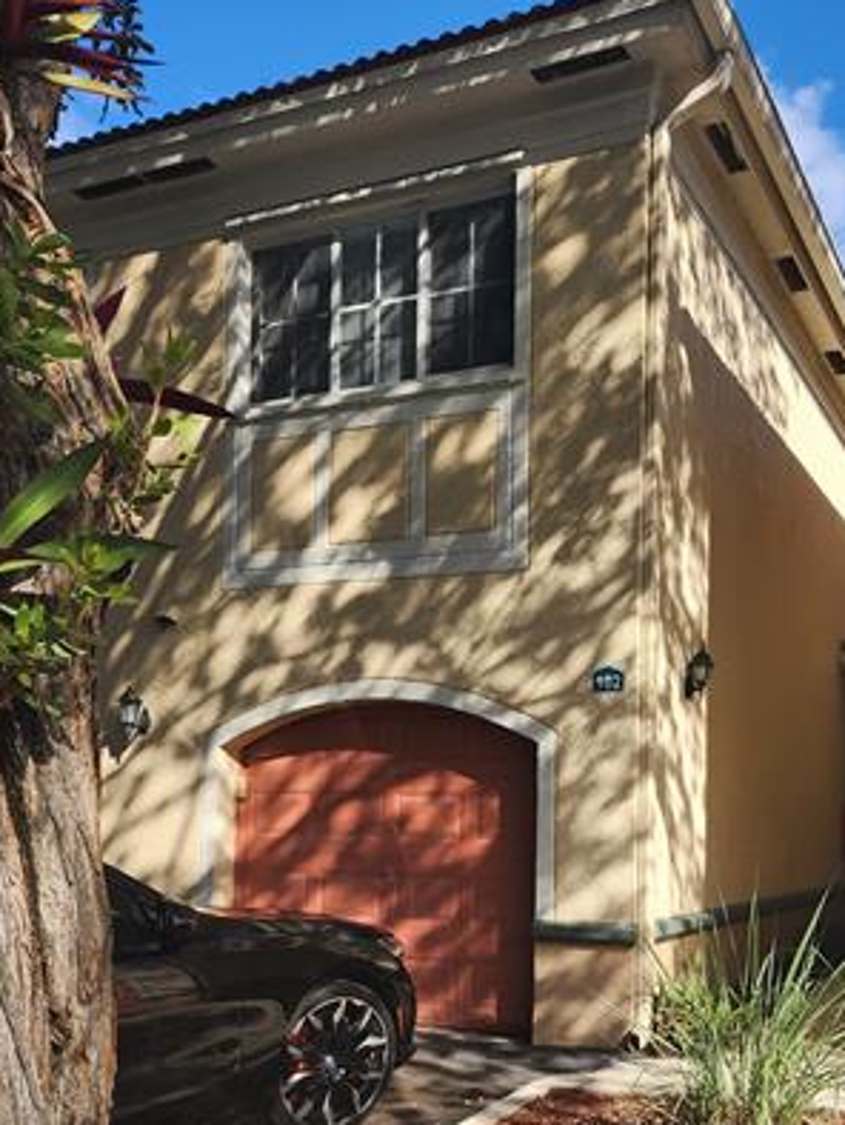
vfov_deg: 51.5
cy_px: 760
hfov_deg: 40.1
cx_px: 580
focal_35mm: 35
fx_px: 1138
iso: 12
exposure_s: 1/619
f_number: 1.8
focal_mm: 6.4
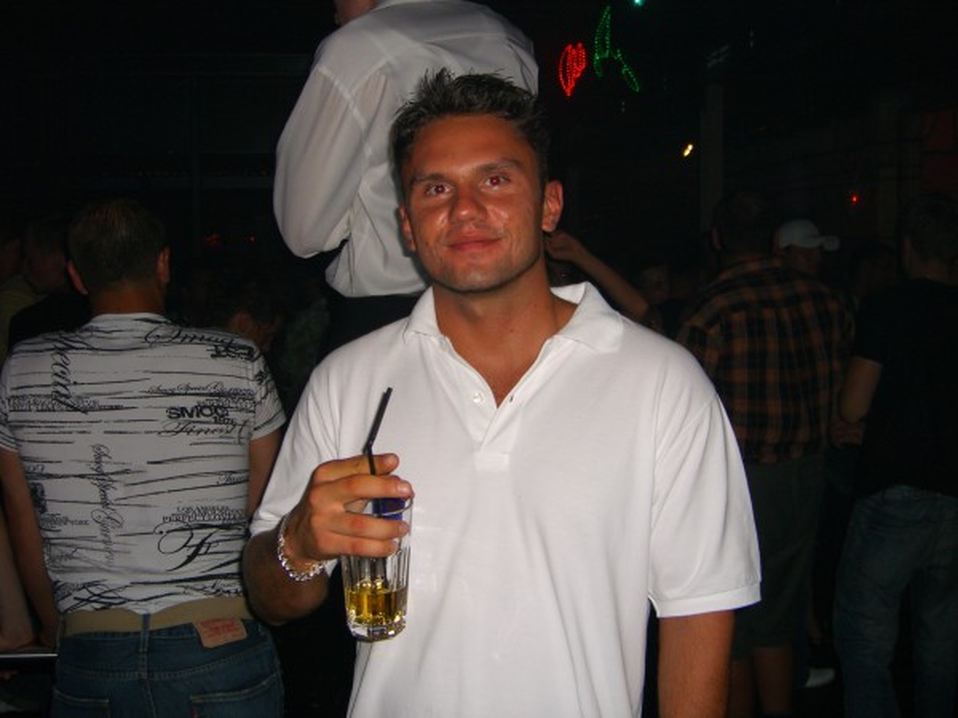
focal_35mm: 38
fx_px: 1052
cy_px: 359
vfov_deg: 37.7
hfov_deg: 49.0
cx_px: 479
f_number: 2.8
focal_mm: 7.9
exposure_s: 1/60
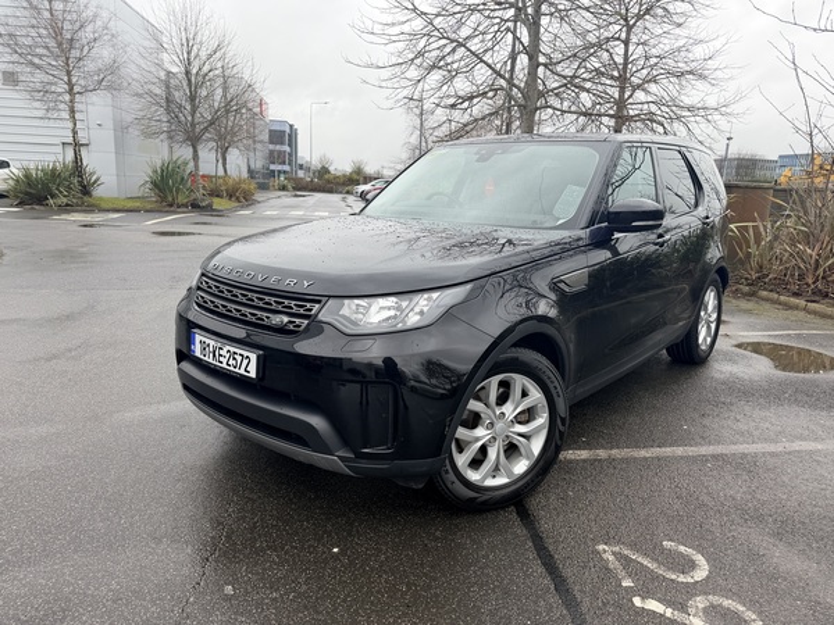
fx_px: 578
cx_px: 417
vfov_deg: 56.8
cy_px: 312
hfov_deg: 71.6
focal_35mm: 24
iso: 80
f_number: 1.78
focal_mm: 6.76
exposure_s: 1/470
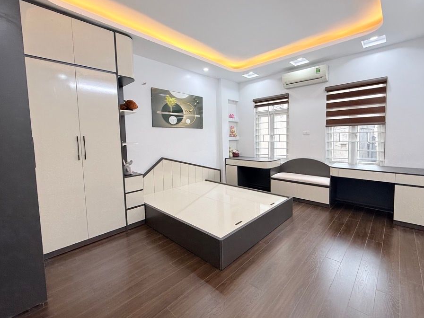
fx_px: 196
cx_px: 227
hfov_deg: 94.4
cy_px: 148
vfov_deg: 78.0
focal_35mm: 16
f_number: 2.2
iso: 100
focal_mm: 2.22
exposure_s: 1/100
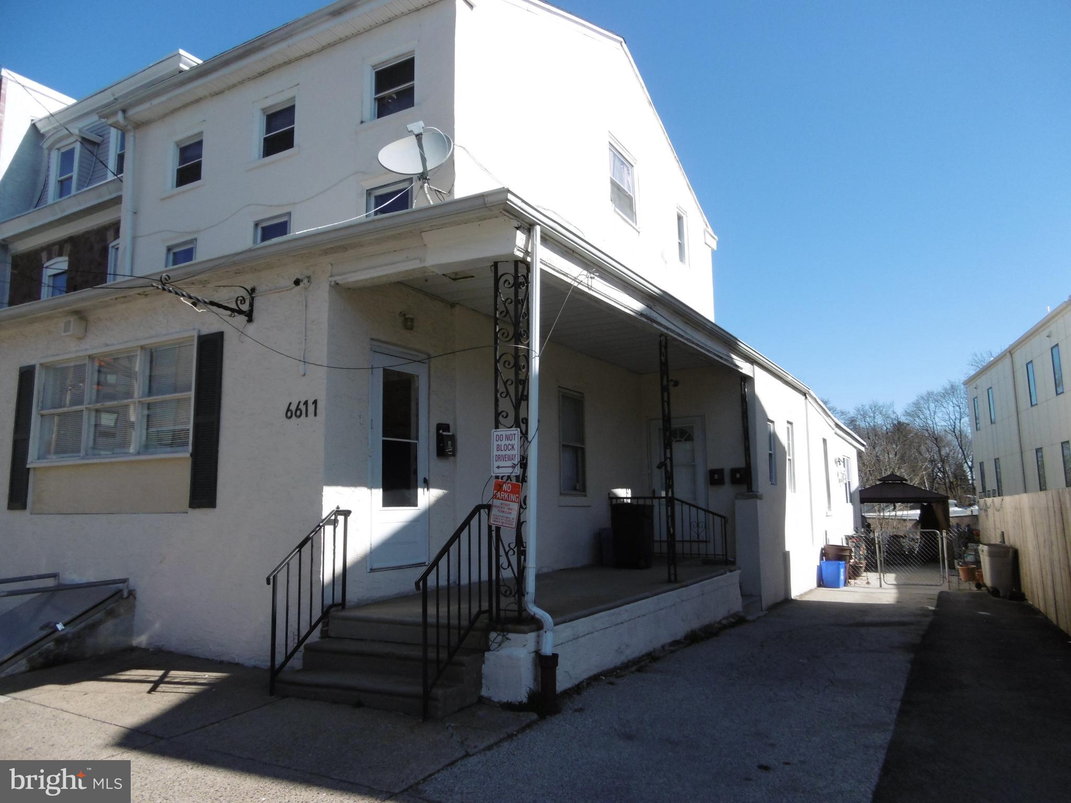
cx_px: 536
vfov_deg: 56.8
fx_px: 743
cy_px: 402
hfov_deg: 71.6
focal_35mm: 24
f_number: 3.1
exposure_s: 1/1000
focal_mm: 4.3
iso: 100
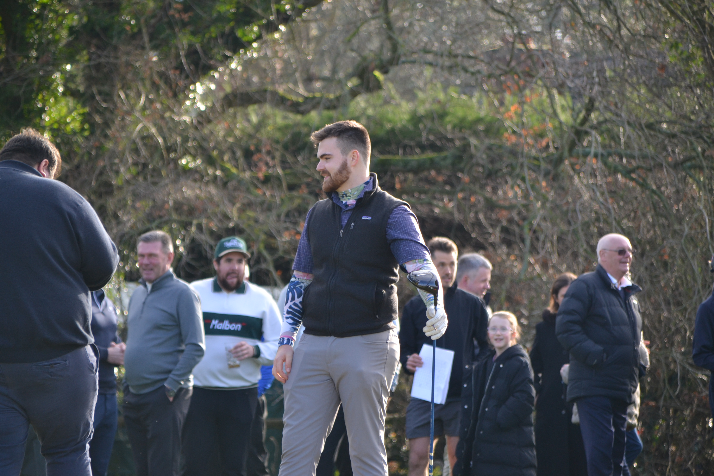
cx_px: 357
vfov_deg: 4.8
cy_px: 238
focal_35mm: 285
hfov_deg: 7.2
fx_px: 5652
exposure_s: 1/250
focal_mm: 190
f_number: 6.3
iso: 400
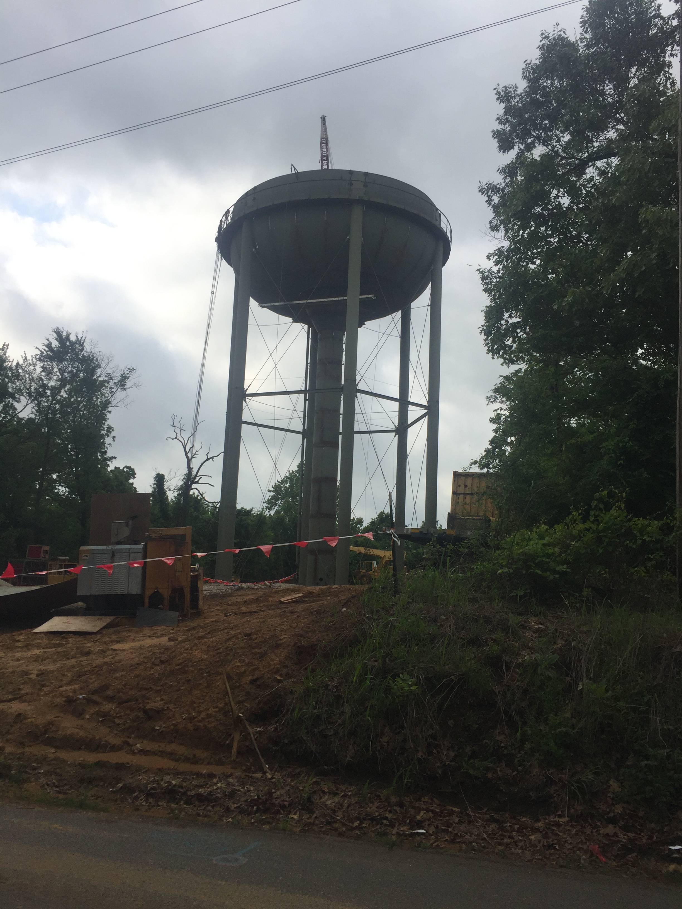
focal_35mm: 29
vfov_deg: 61.7
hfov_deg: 48.2
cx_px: 341
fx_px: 762
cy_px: 454
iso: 32
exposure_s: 1/1883
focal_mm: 4.15
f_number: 2.2
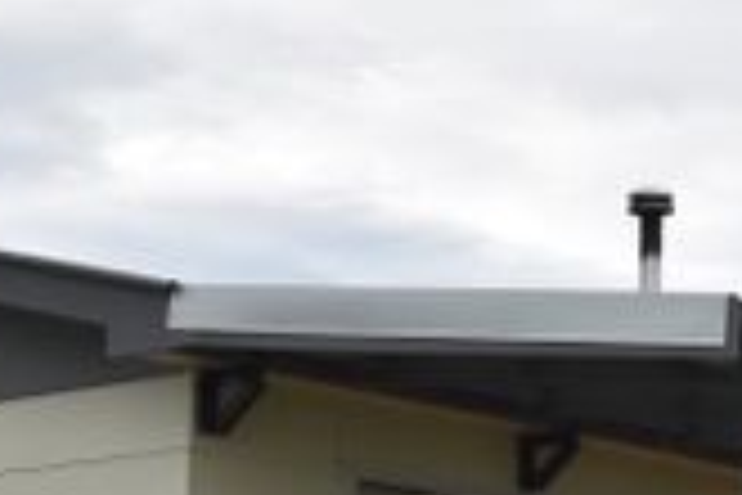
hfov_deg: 14.0
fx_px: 3016
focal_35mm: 146
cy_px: 639
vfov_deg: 9.2
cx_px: 580
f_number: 11
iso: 100
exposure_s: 1/200
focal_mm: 21
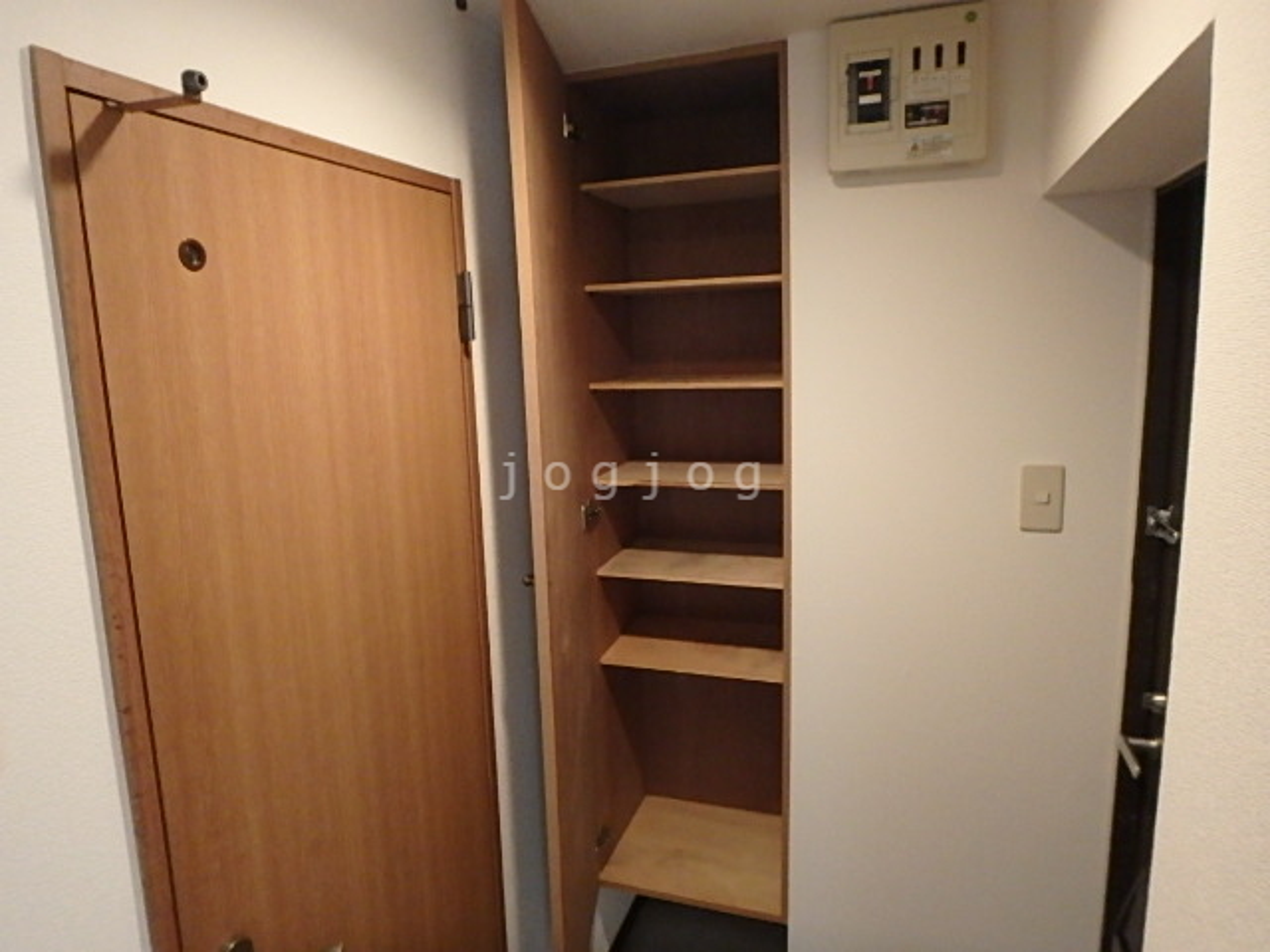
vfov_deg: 63.4
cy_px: 476
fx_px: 770
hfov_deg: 79.0
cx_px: 635
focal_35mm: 21
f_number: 3.5
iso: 800
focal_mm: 3.7
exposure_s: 1/25
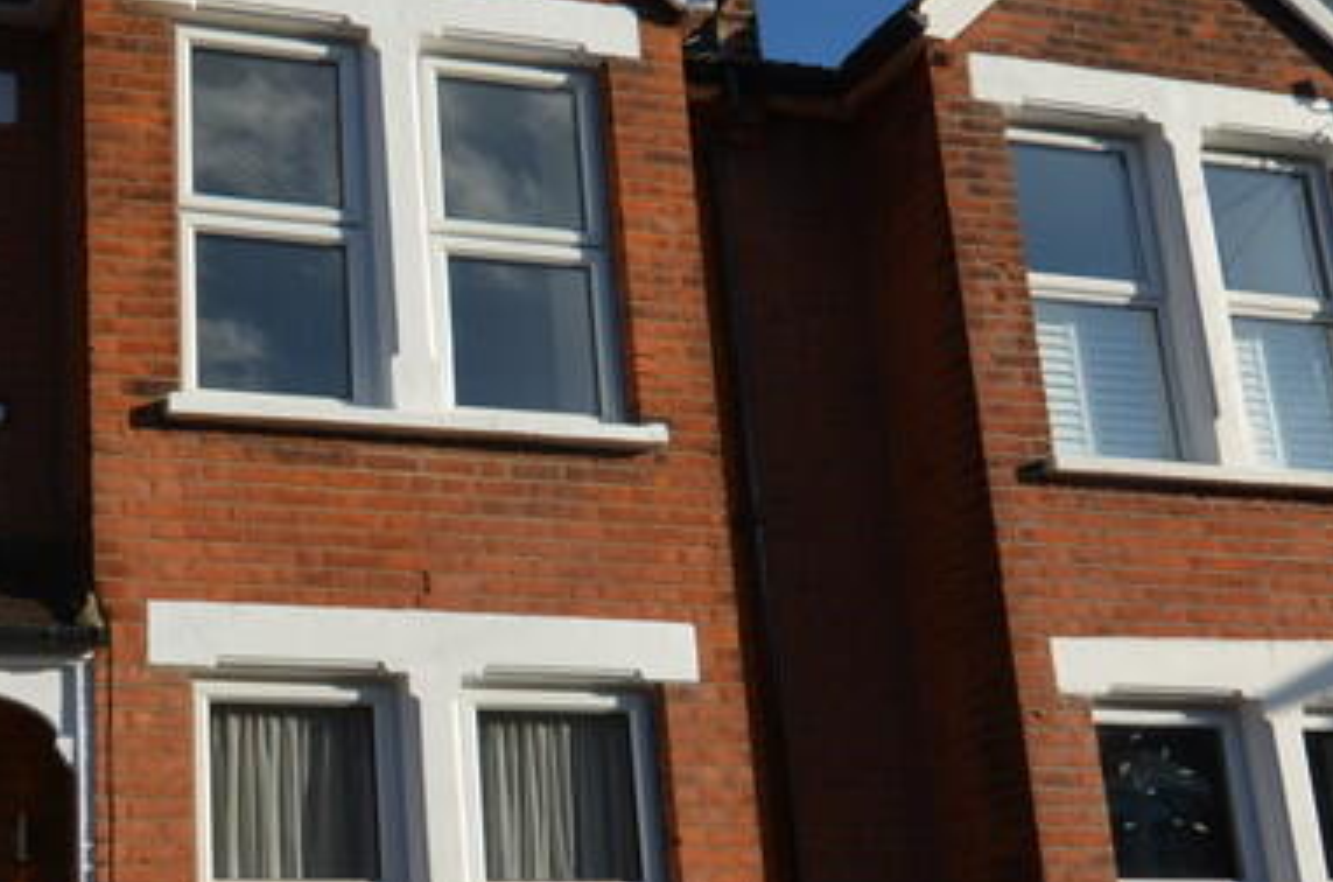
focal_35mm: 44
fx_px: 1638
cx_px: 150
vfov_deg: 29.6
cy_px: 665
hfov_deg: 41.1
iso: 100
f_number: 8
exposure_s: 1/250
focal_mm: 11
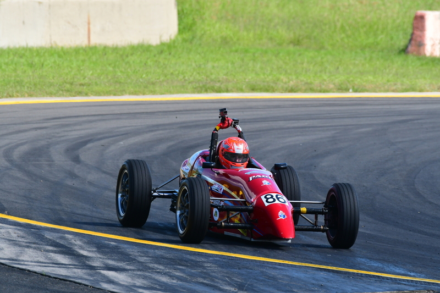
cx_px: 220
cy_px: 146
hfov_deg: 3.1
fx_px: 8248
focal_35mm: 675
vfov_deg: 2.0
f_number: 9
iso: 500
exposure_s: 1/640
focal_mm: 450
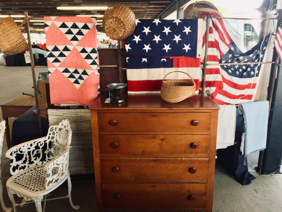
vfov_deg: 48.2
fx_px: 236
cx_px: 141
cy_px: 106
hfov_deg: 61.7
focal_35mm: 29
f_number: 2.2
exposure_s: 1/40
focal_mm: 4.15
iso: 25
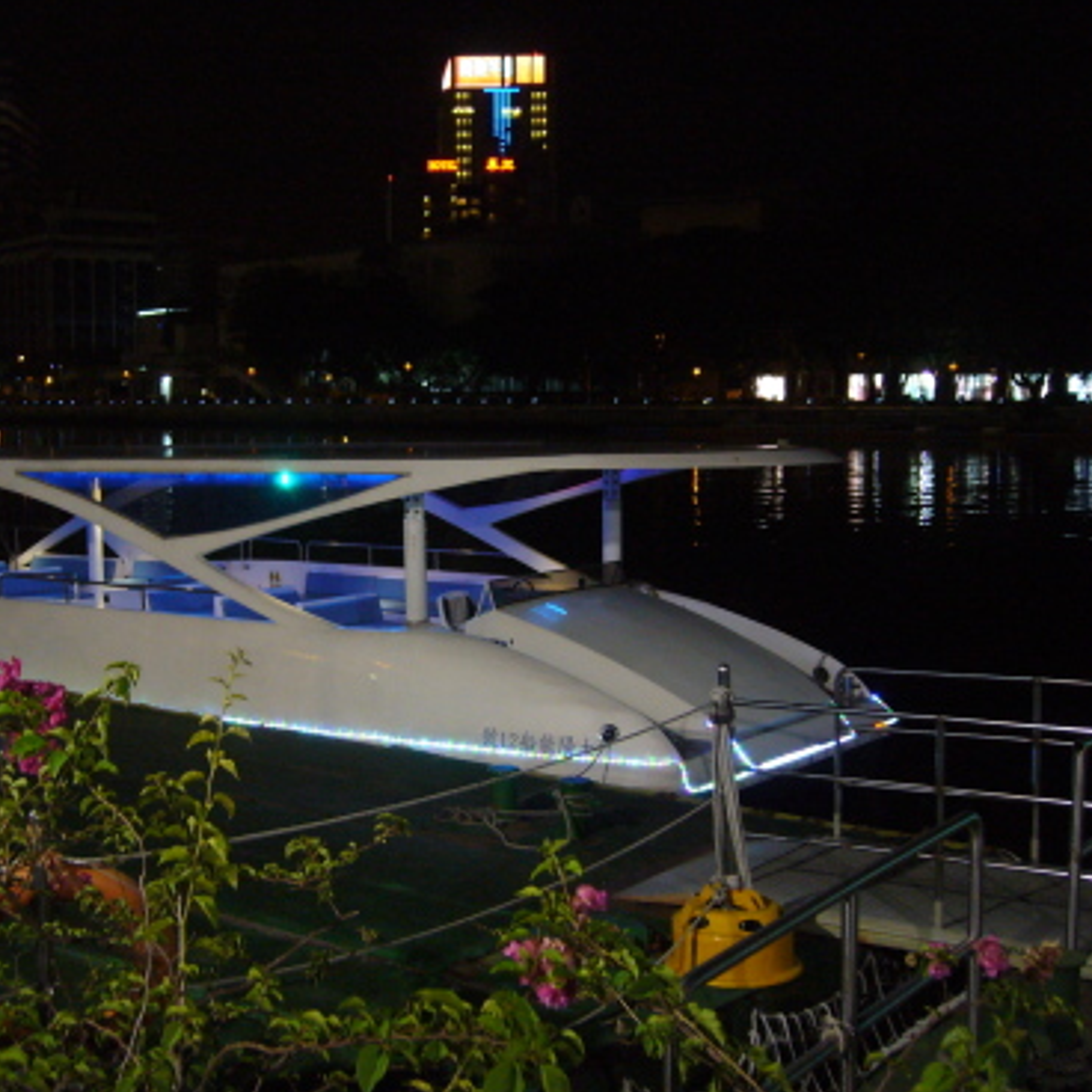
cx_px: 359
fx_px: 1713
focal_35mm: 48
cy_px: 539
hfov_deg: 35.0
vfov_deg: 35.4
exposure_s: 1/8
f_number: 3
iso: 200
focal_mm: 6.6
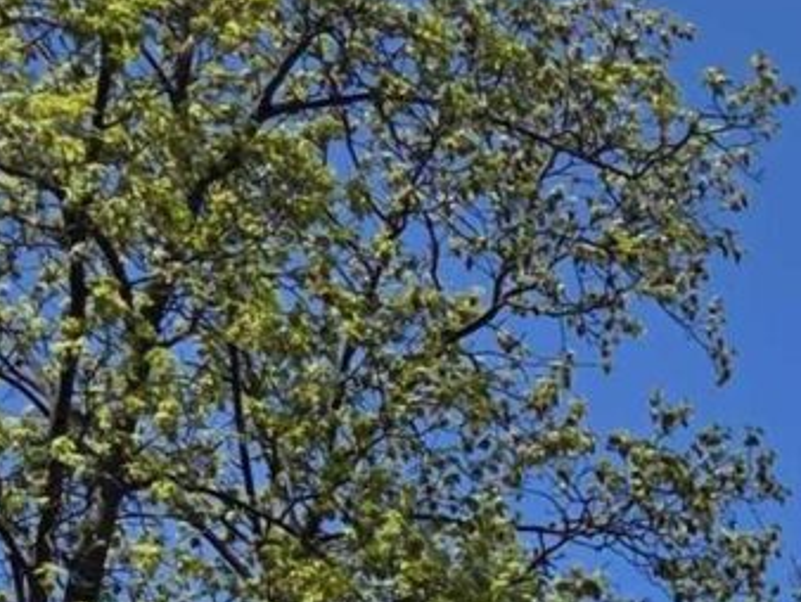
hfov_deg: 9.6
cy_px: 1754
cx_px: 2109
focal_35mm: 174
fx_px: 4029
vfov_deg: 7.6
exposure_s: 1/7944
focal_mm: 6.3
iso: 80
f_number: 1.7
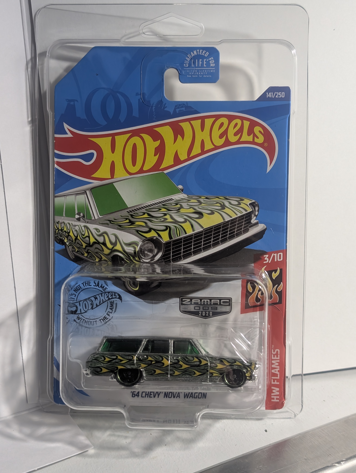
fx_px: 670
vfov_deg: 38.9
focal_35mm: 49
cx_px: 178
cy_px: 236
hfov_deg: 29.7
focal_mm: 6.9
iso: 188
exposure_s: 1/58.8
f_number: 1.68
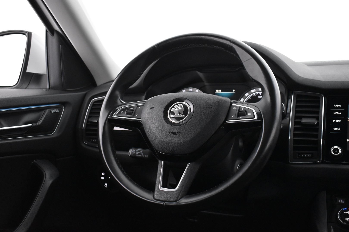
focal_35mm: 42
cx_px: 174
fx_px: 407
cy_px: 116
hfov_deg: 46.4
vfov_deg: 31.9
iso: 3200
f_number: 4.2
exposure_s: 1/30
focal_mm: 28
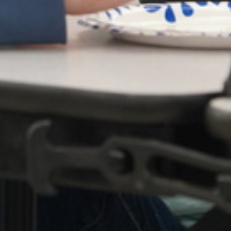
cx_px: -23
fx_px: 9437
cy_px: -245
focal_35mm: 1250
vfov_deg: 1.4
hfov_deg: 1.4
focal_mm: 198
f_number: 4
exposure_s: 1/200
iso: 1600
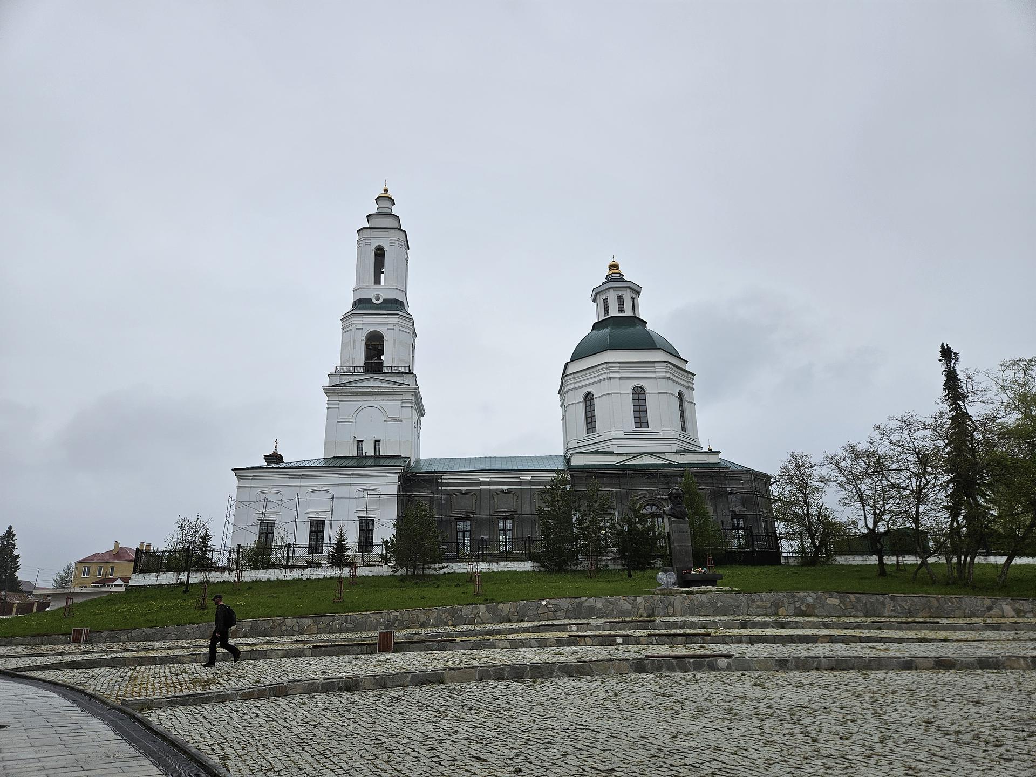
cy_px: 388
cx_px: 518
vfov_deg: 58.9
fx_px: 688
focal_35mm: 23
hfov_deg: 73.9
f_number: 1.8
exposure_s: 1/1365
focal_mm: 5.4
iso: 25
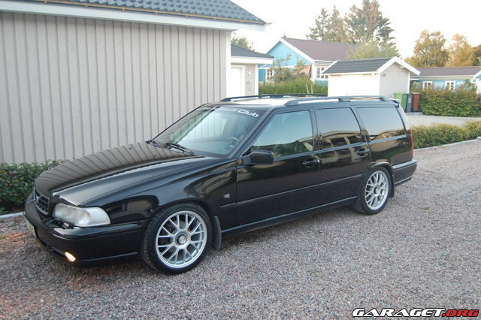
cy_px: 160
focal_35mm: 30
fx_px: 401
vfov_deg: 43.6
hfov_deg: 62.0
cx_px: 240
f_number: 3.8
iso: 200
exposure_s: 1/10
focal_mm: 20
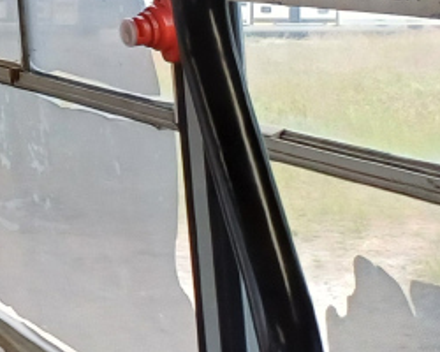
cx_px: -683
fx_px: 1654
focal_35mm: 127
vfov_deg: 11.8
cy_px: -92
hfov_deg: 11.7
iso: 64
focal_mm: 4.65
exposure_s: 1/100
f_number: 1.8
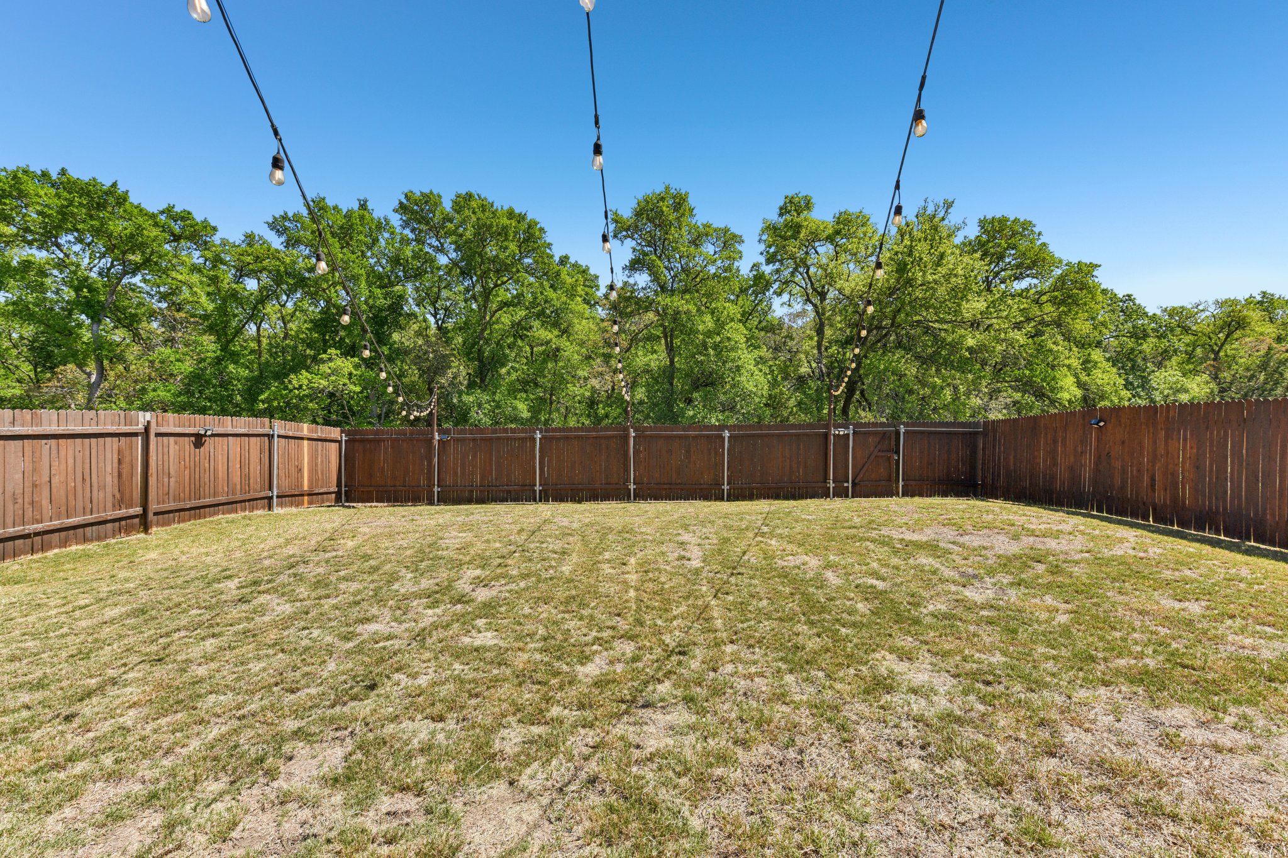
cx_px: 644
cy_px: 429
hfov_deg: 104.3
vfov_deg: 81.2
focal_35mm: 14
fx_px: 501
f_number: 8
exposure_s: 1/400
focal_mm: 14
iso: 100
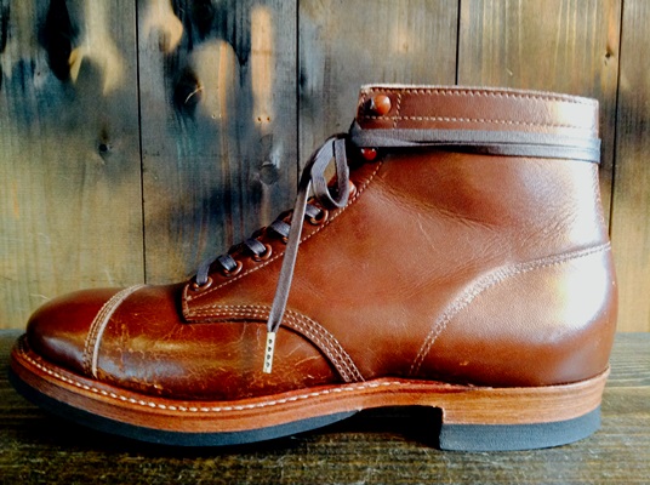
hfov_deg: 52.7
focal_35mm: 35
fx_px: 656
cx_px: 325
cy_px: 242
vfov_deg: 40.6
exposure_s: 1/15
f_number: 2.4
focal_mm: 4.28
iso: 320
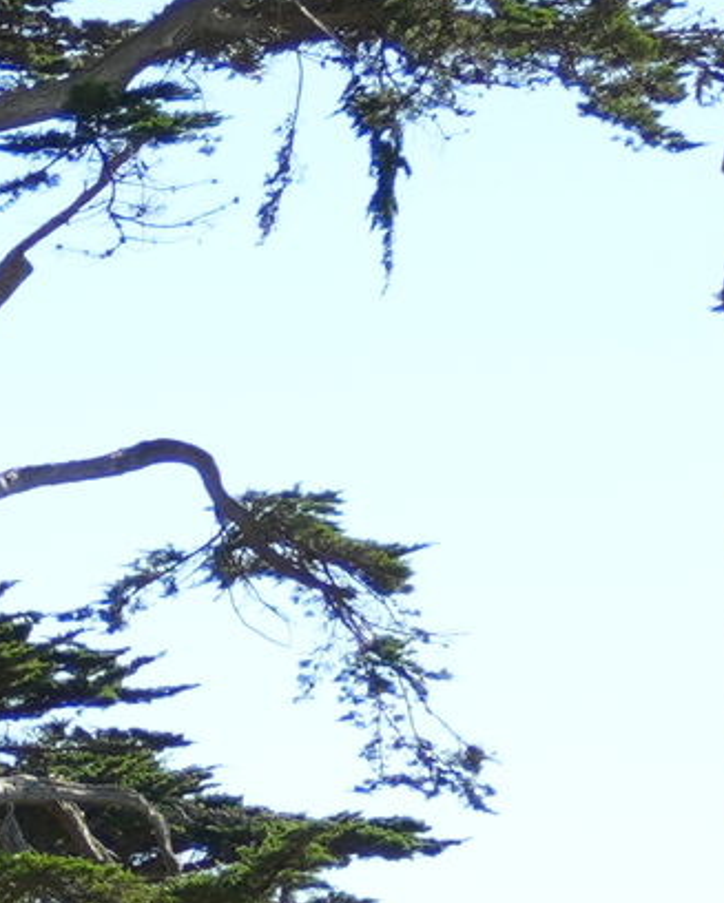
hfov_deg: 5.2
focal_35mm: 278
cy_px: 1189
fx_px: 7438
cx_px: -1579
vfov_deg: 6.9
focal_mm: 28
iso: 100
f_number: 4
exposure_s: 1/400
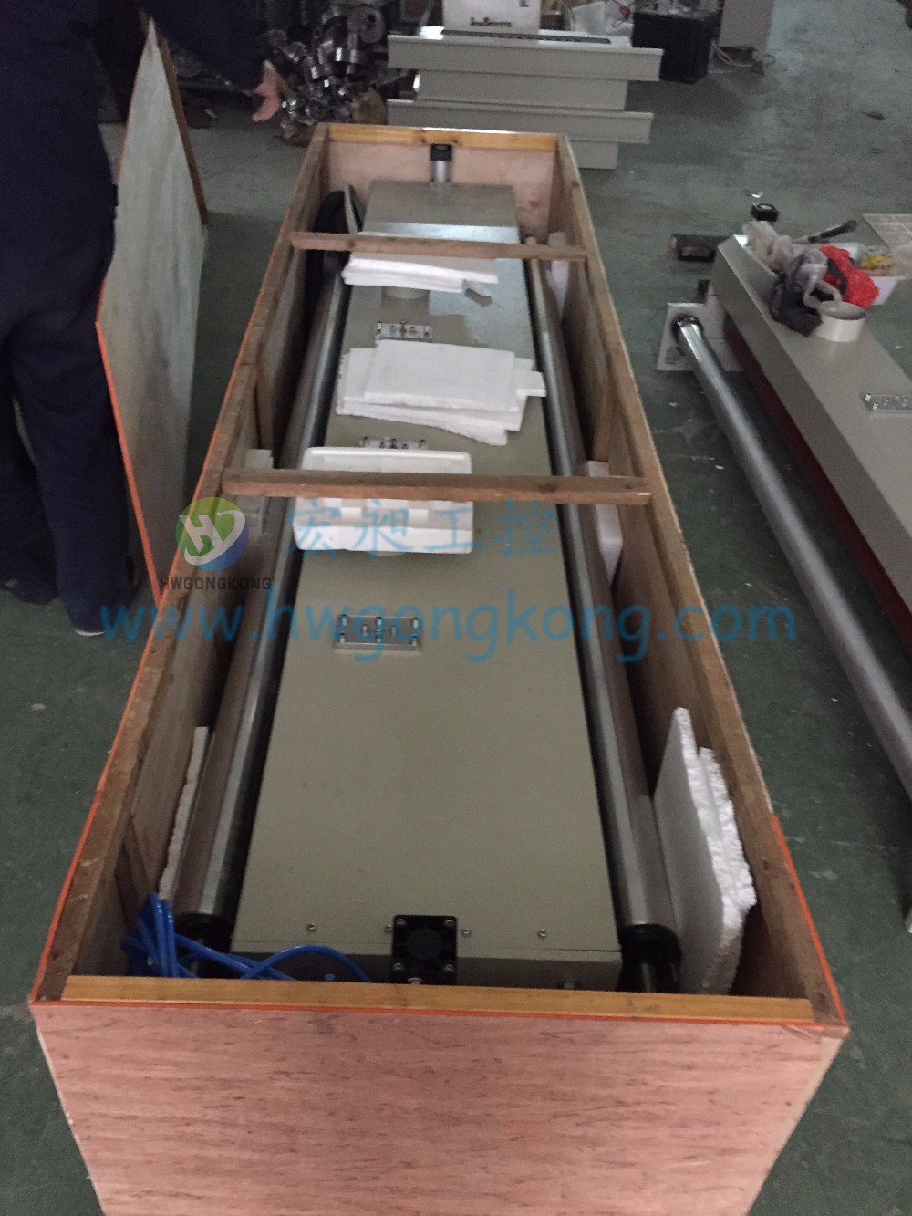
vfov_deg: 61.7
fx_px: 1019
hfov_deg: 48.2
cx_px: 456
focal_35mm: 29
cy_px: 608
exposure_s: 1/15
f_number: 2.2
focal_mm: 4.15
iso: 500
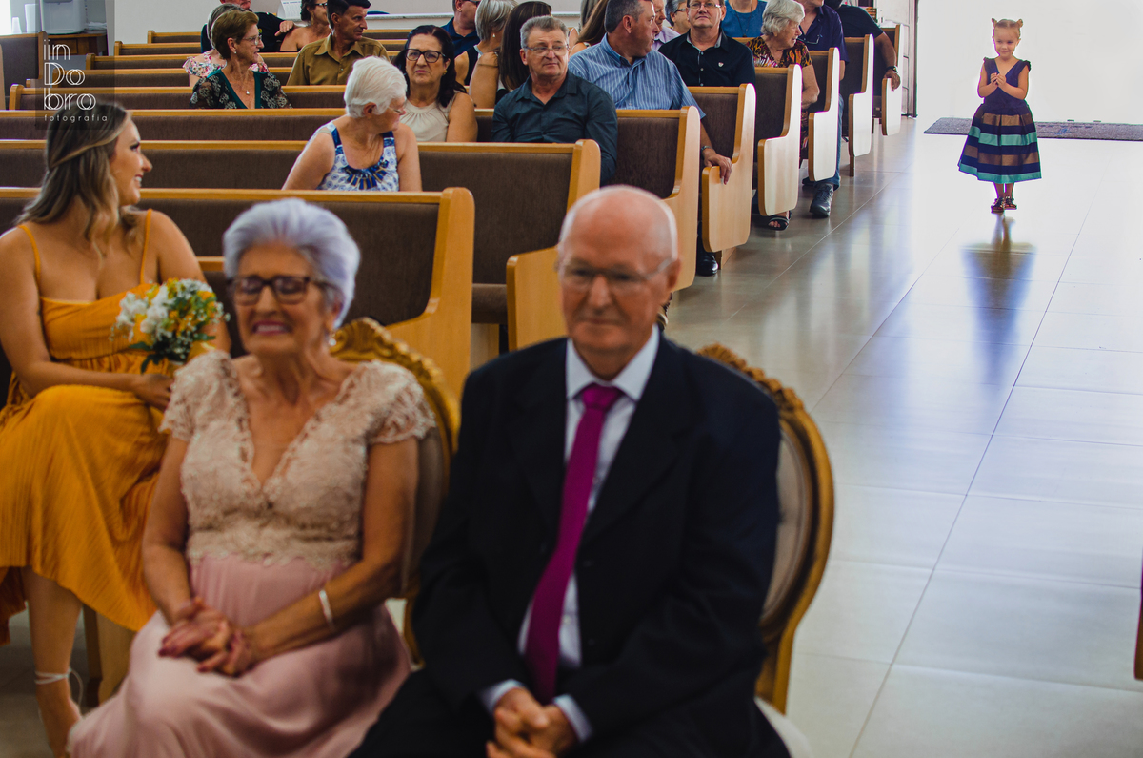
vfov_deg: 25.6
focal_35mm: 52
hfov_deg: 37.9
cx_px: 572
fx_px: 1664
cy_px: 379
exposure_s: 1/160
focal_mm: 35
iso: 200
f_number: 3.2
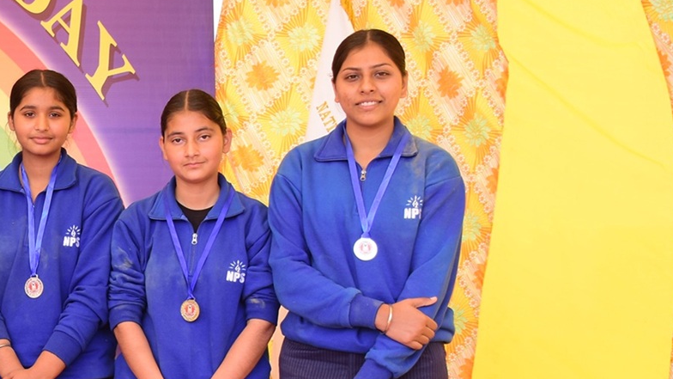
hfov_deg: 25.2
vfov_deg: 15.3
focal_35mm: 78
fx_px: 1392
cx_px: -69
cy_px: 329
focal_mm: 22
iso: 200
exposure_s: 1/125
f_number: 5.6
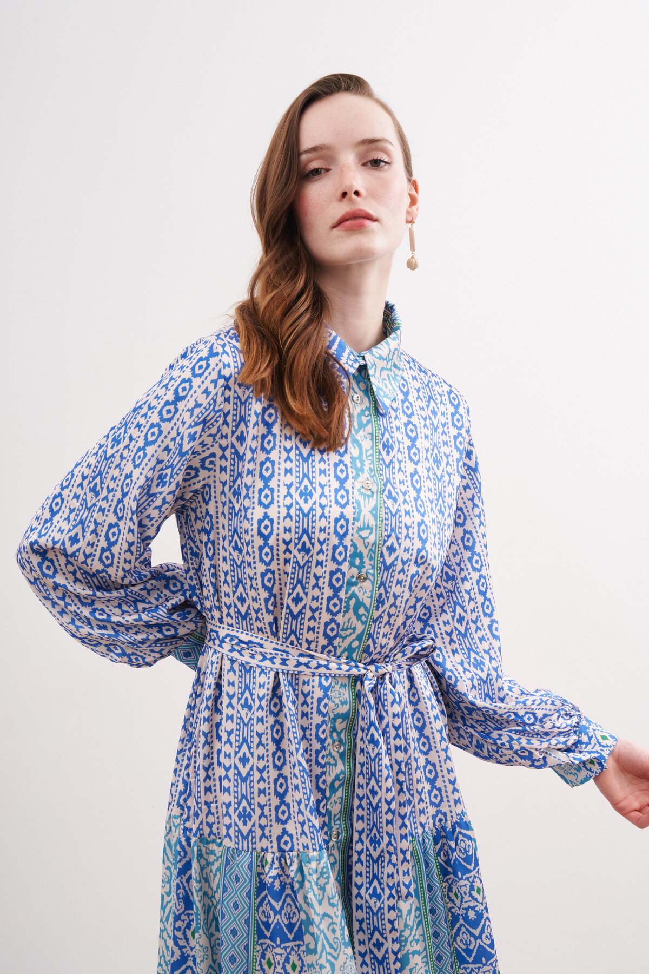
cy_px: 487
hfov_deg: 23.8
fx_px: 1541
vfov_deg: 35.1
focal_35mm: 57
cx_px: 324
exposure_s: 1/160
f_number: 11
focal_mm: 57
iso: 400
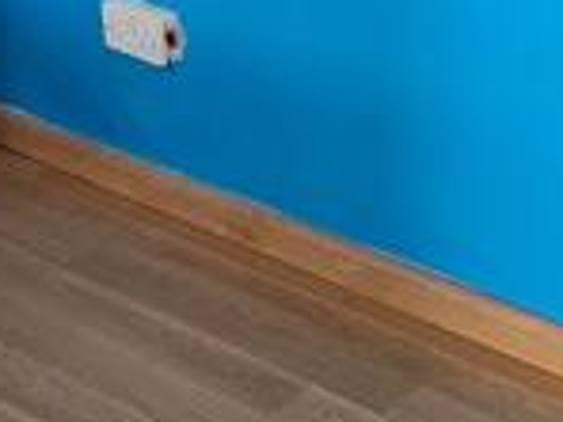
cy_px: -68
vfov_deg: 15.9
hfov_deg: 21.7
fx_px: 1464
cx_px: 373
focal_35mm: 90
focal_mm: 2.2
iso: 400
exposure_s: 1/50
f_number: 2.2
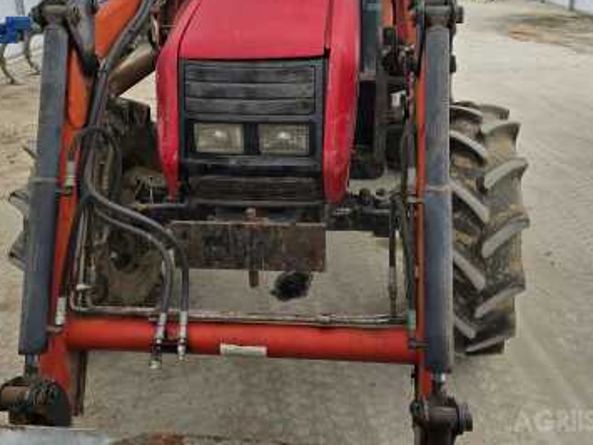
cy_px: 141
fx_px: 599
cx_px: 292
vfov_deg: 40.1
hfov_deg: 52.6
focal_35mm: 35
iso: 12
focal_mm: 6.3
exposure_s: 1/372
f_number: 1.7
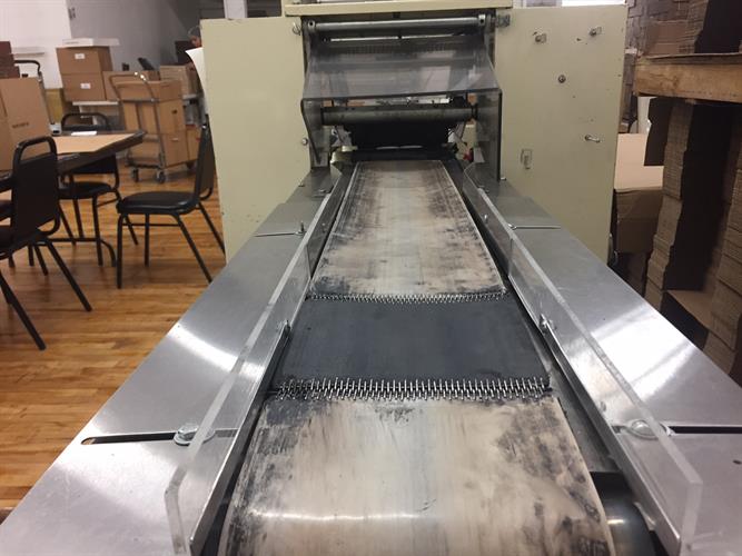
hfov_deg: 61.7
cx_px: 371
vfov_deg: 48.2
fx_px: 622
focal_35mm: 29
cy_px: 278
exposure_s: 1/30
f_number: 2.2
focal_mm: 4.15
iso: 125
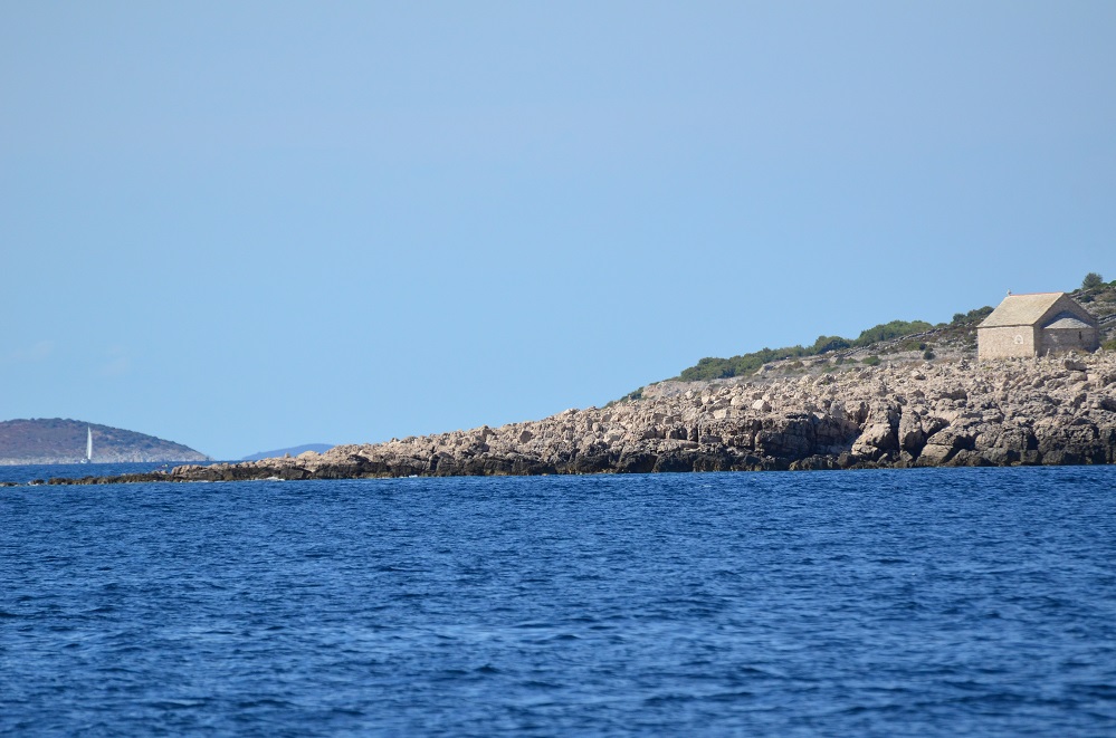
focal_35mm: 390
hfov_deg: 5.3
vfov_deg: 3.5
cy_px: 369
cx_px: 558
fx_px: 12061
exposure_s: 1/4000
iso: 640
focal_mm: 260
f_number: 5.6
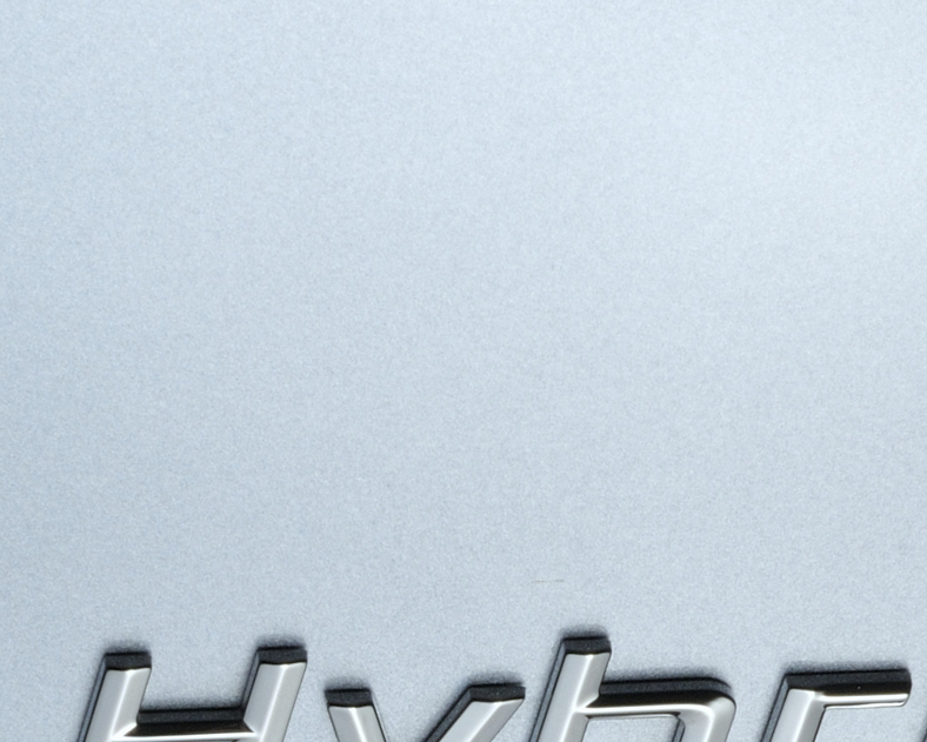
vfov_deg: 3.4
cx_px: 351
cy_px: 815
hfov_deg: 4.3
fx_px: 12482
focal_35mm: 455
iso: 200
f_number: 20
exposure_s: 1/100
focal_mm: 85
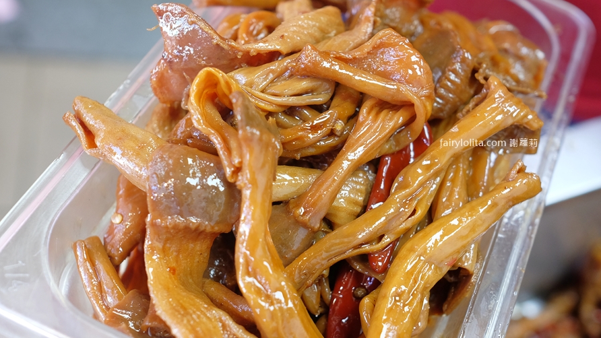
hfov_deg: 54.0
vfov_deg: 31.9
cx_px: 303
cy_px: 197
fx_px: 590
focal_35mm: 37
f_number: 2.8
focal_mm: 23
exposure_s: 1/105
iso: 800
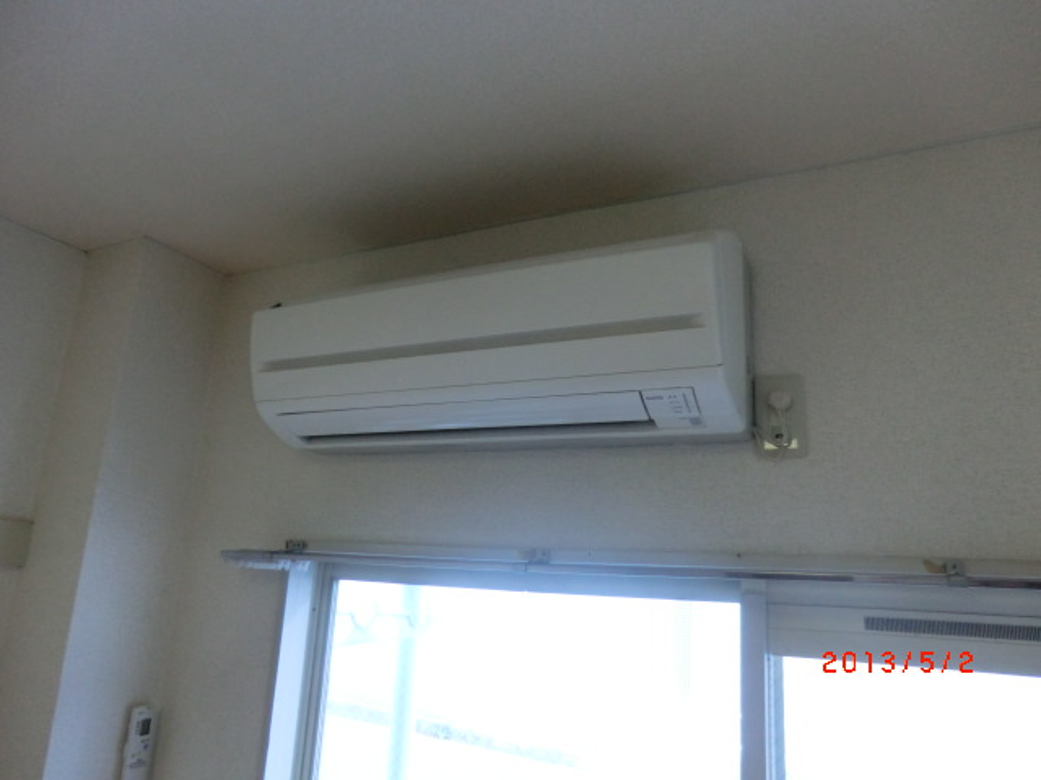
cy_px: 390
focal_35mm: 24
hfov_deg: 71.6
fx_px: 722
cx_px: 520
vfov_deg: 56.8
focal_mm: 4.3
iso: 200
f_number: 3.2
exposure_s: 1/60
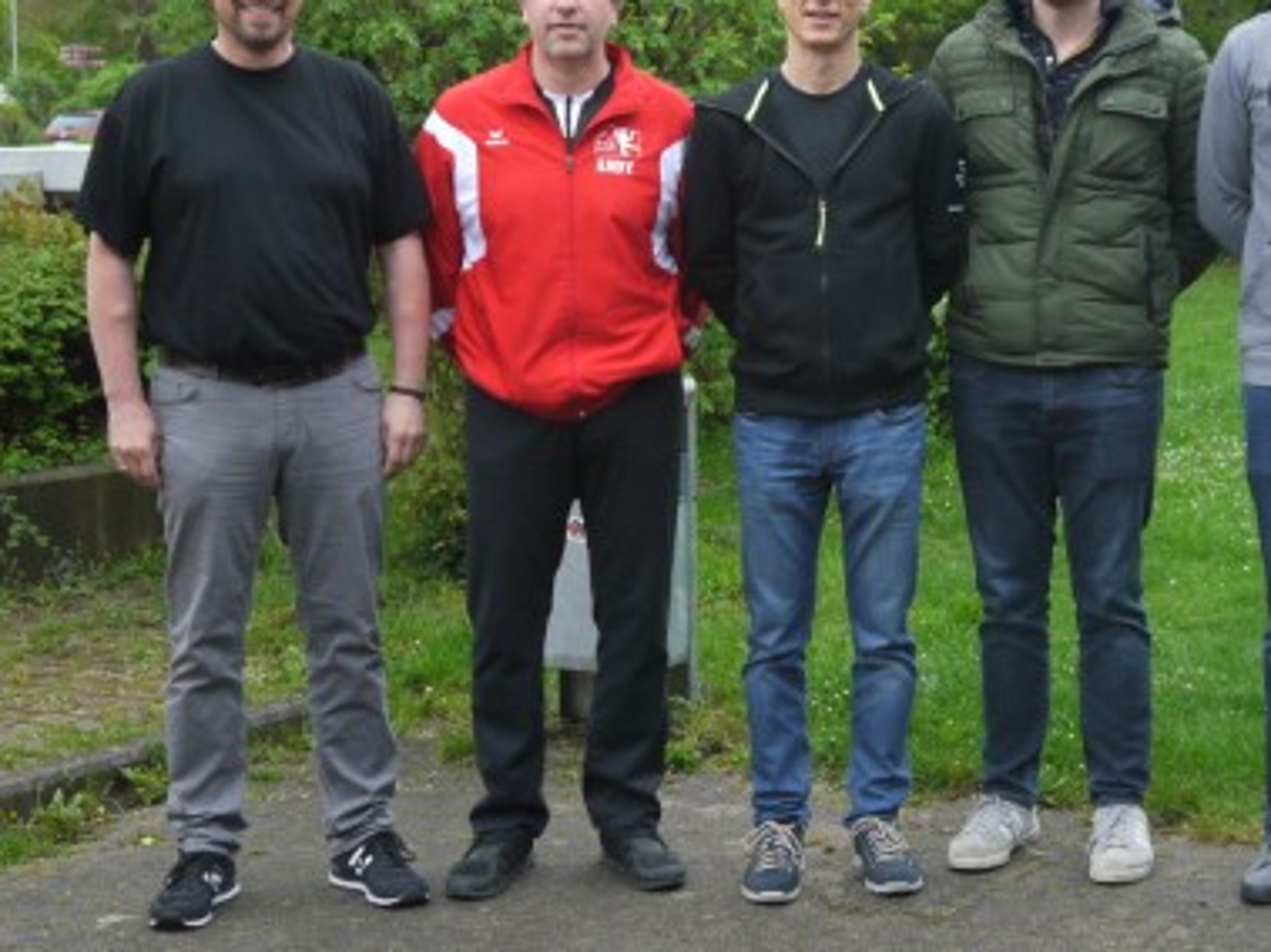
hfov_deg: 23.8
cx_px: 983
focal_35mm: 81
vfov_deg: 18.2
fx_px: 2973
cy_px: 362
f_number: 4.5
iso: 400
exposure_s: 1/25
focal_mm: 24
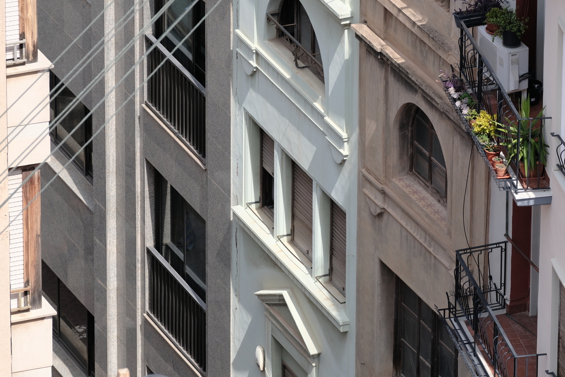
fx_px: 5729
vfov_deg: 3.8
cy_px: 188
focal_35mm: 365
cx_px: 282
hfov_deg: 5.6
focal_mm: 243.1
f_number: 6.3
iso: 400
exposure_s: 1/750
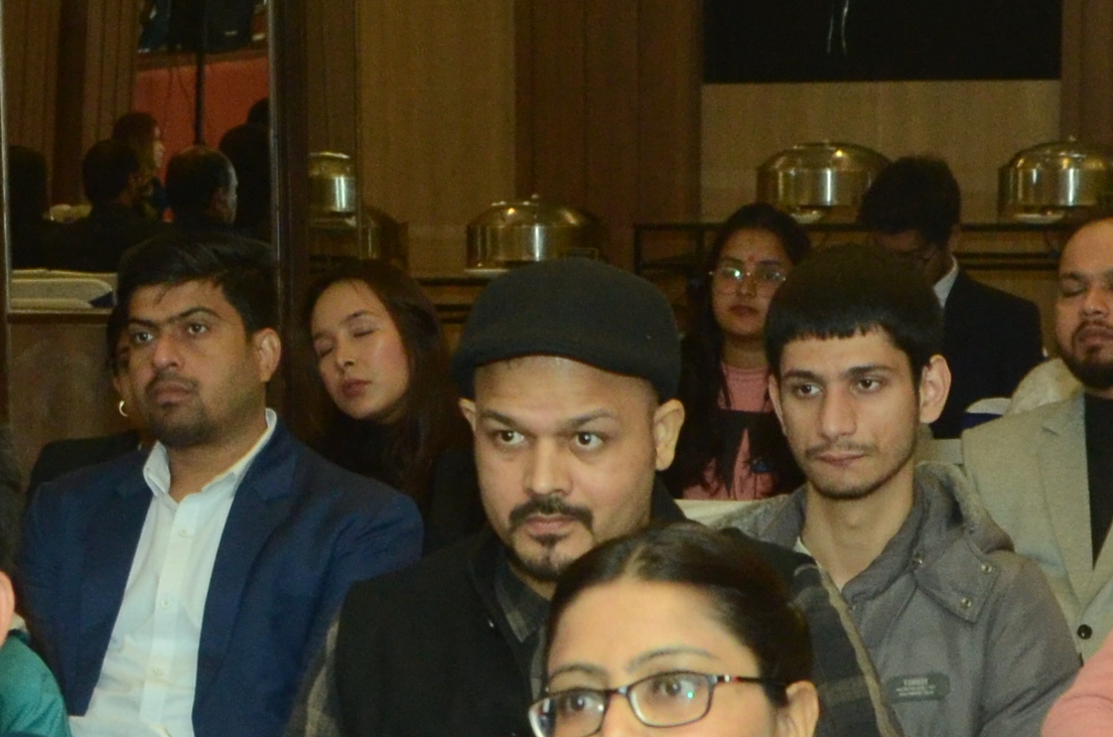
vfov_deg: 7.9
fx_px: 5160
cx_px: 293
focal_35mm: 167
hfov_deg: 12.3
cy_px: 1301
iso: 1250
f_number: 6.3
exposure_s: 1/125
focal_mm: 25
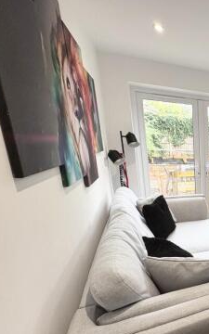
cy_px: 200
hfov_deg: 36.7
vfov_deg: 74.0
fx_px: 219
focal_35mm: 24
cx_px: 261
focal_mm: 2.22
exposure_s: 1/99
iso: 100
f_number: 2.2
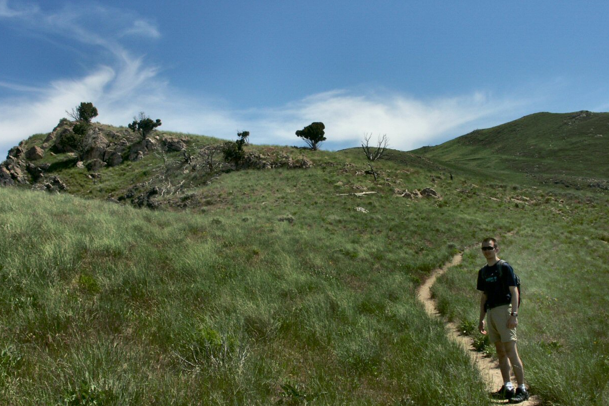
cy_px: 225
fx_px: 795
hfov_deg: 41.9
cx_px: 306
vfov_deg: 28.6
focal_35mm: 47
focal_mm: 10.56
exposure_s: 1/400
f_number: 8
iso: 64
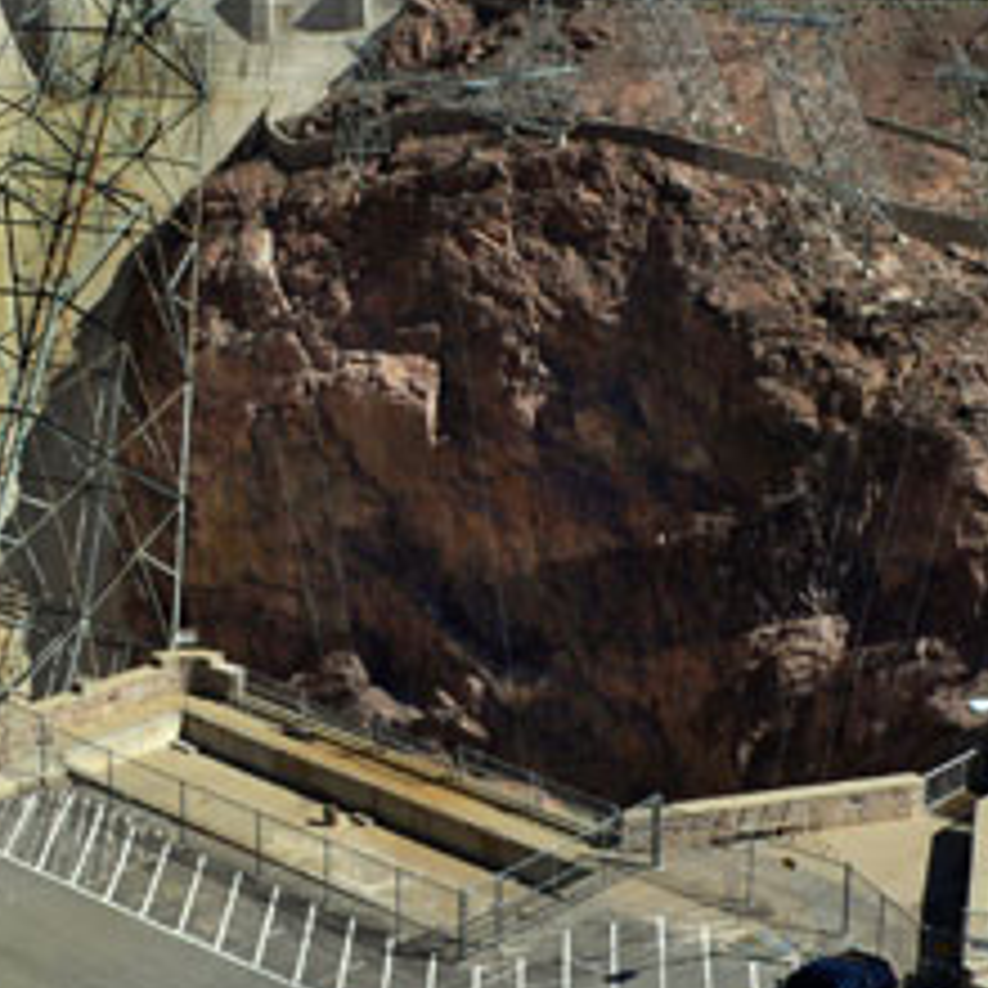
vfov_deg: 23.0
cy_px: 397
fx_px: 2422
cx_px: 265
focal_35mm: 75
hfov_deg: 22.9
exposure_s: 1/400
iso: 80
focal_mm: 6.3
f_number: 4.9
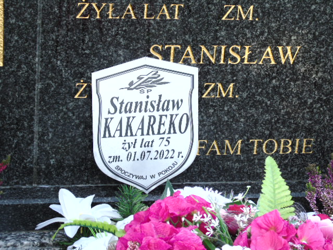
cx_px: 166
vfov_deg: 13.7
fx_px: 1039
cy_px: 125
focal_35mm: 108
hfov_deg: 18.2
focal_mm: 19
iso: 80
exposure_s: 1/40
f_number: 4.4
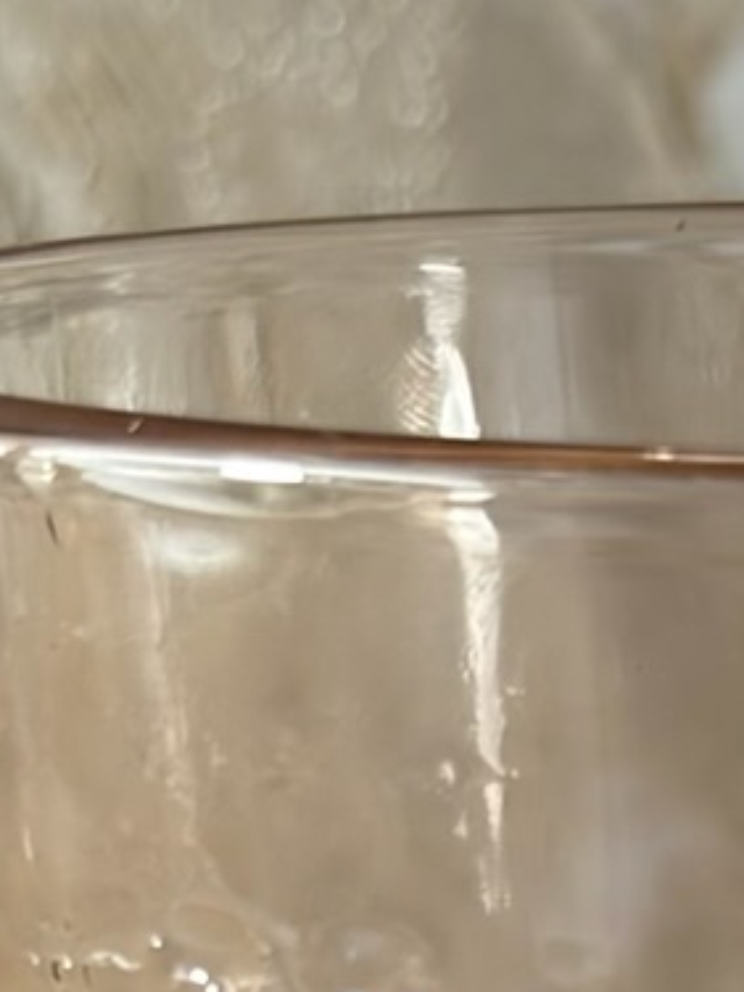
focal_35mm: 283
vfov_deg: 6.7
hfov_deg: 5.2
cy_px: 2240
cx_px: 884
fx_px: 8110
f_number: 1.6
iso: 64
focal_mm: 5.96
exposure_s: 1/50
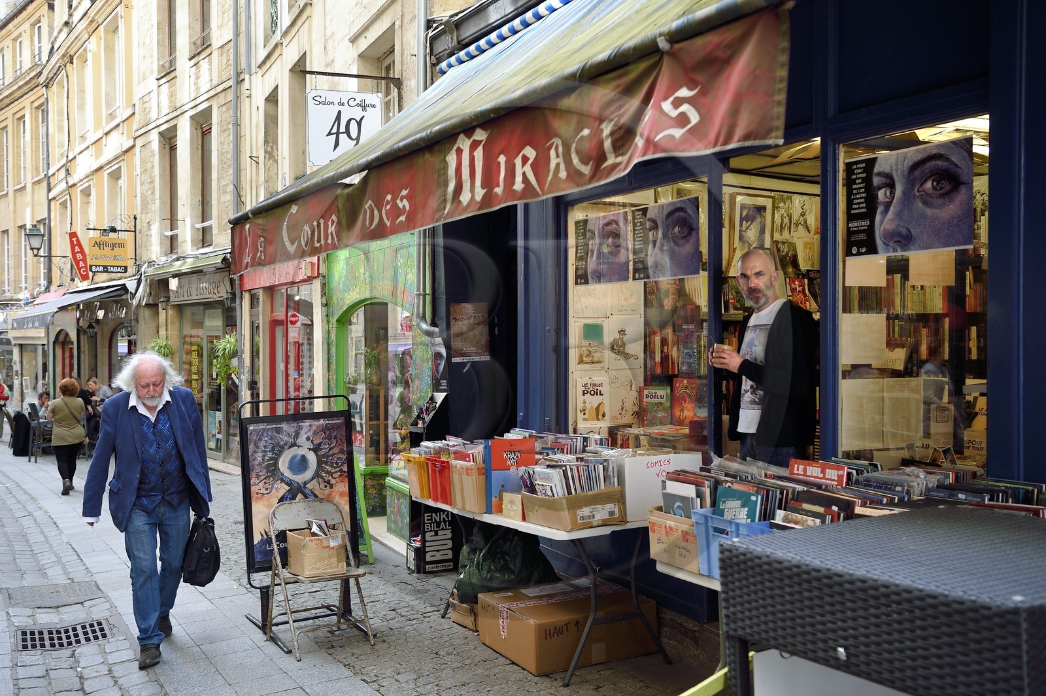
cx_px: 523
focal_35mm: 34
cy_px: 348
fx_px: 987
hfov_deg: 55.8
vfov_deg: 38.8
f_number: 4.5
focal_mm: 34
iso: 200
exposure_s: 1/160
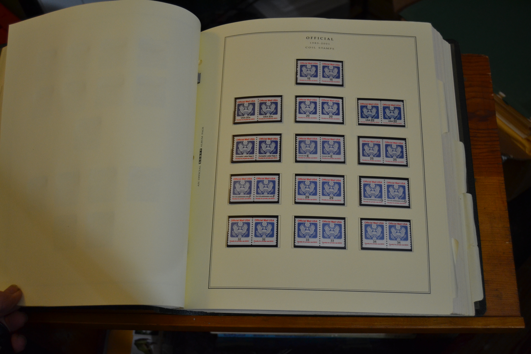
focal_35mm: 36
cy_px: 177
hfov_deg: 53.1
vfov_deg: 36.9
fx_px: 531
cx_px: 266
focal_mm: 24
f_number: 3.8
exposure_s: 1/60
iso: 800
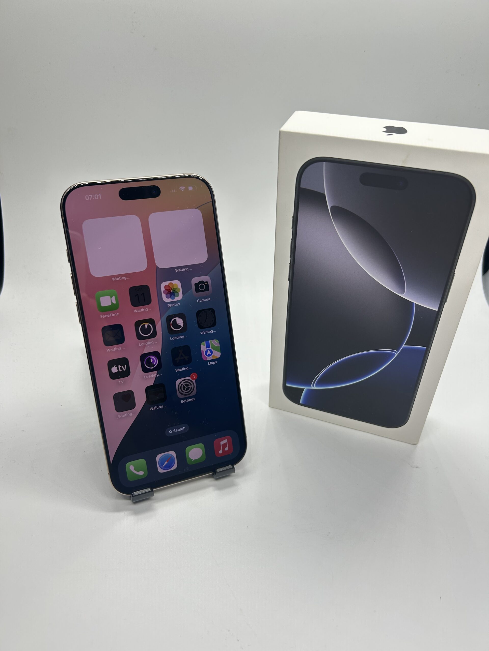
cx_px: 244
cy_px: 326
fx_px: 490
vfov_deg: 67.3
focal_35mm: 26
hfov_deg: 53.1
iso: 50
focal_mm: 5.7
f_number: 1.5
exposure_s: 1/196
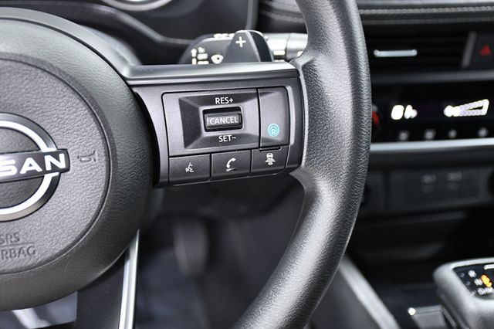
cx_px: 247
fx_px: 782
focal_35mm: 57
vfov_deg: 23.8
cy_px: 164
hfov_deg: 35.1
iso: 2500
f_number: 4.2
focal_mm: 38
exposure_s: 1/30
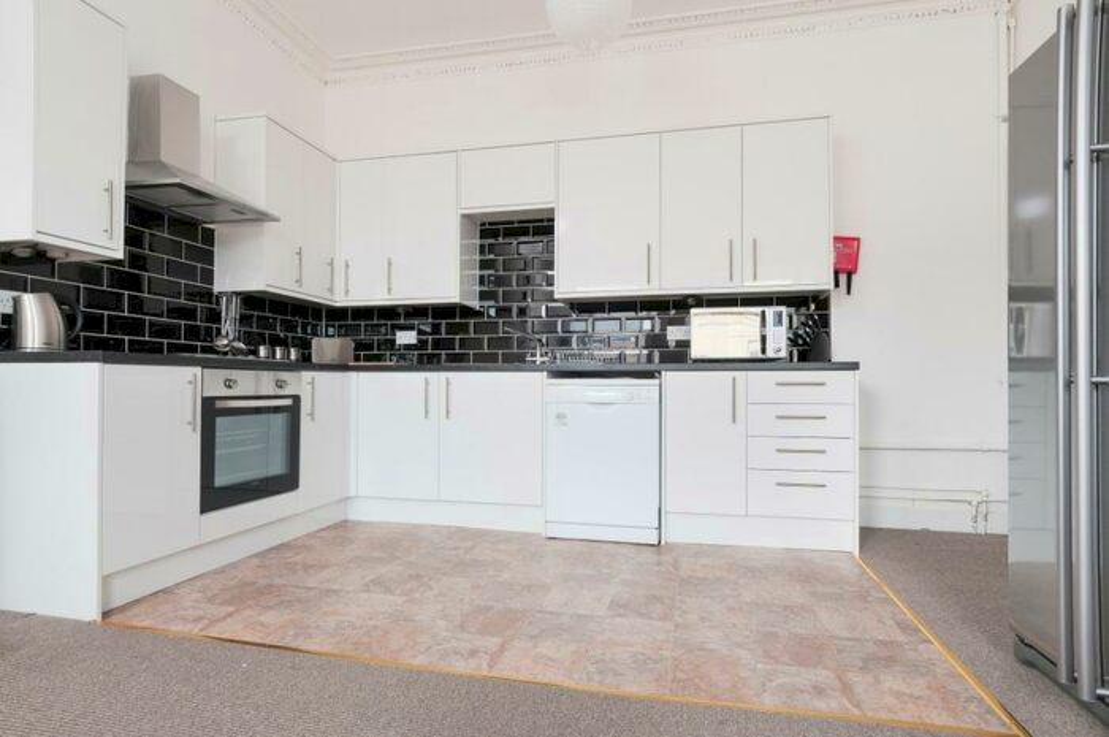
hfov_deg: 90.1
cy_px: 368
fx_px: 554
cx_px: 554
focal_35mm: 18
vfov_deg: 67.3
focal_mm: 12
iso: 200
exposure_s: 1/1.25
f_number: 11
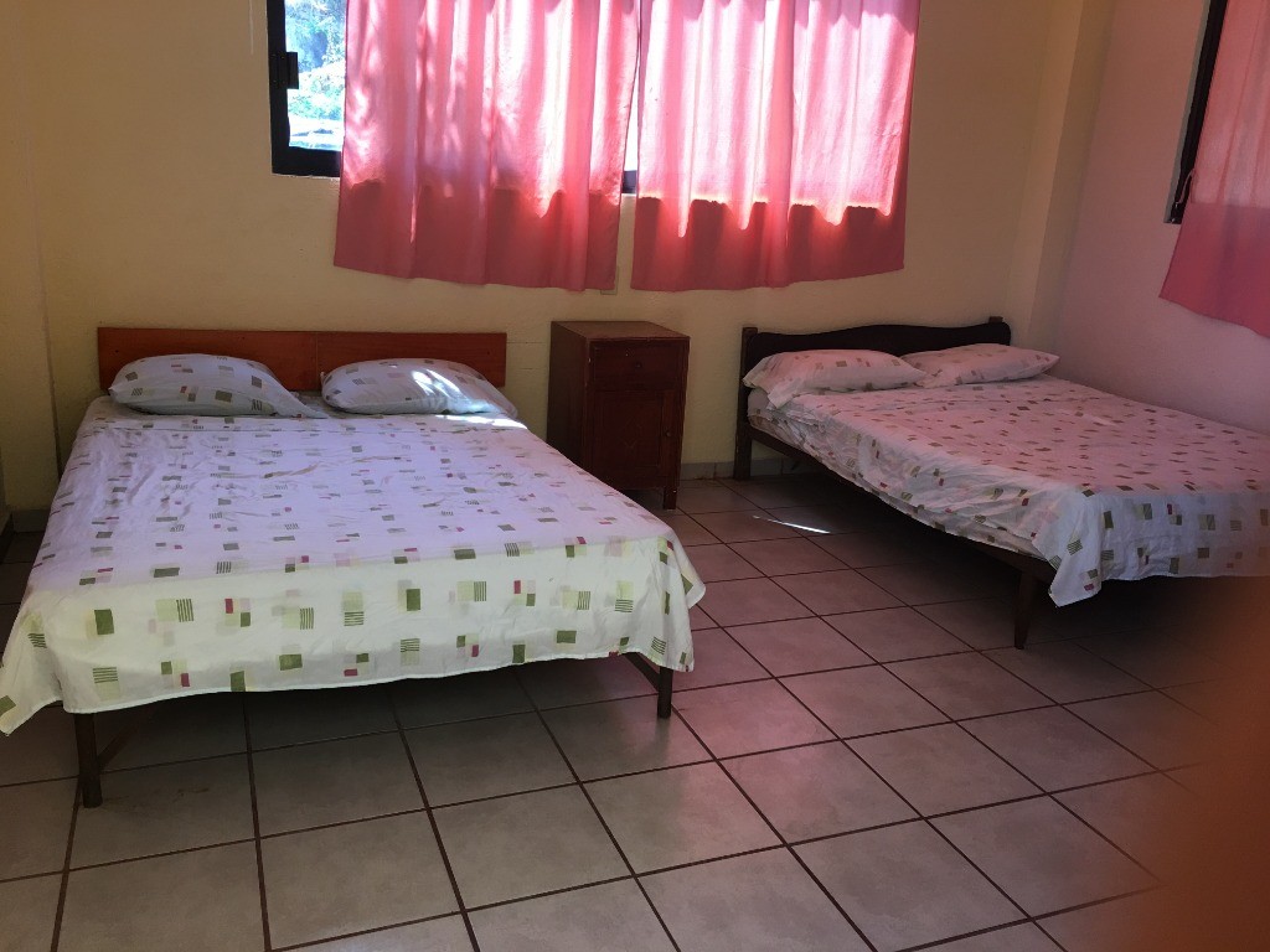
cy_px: 476
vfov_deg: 48.2
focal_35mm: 29
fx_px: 1064
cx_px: 635
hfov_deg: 61.7
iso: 25
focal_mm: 4.15
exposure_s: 1/33
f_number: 2.2
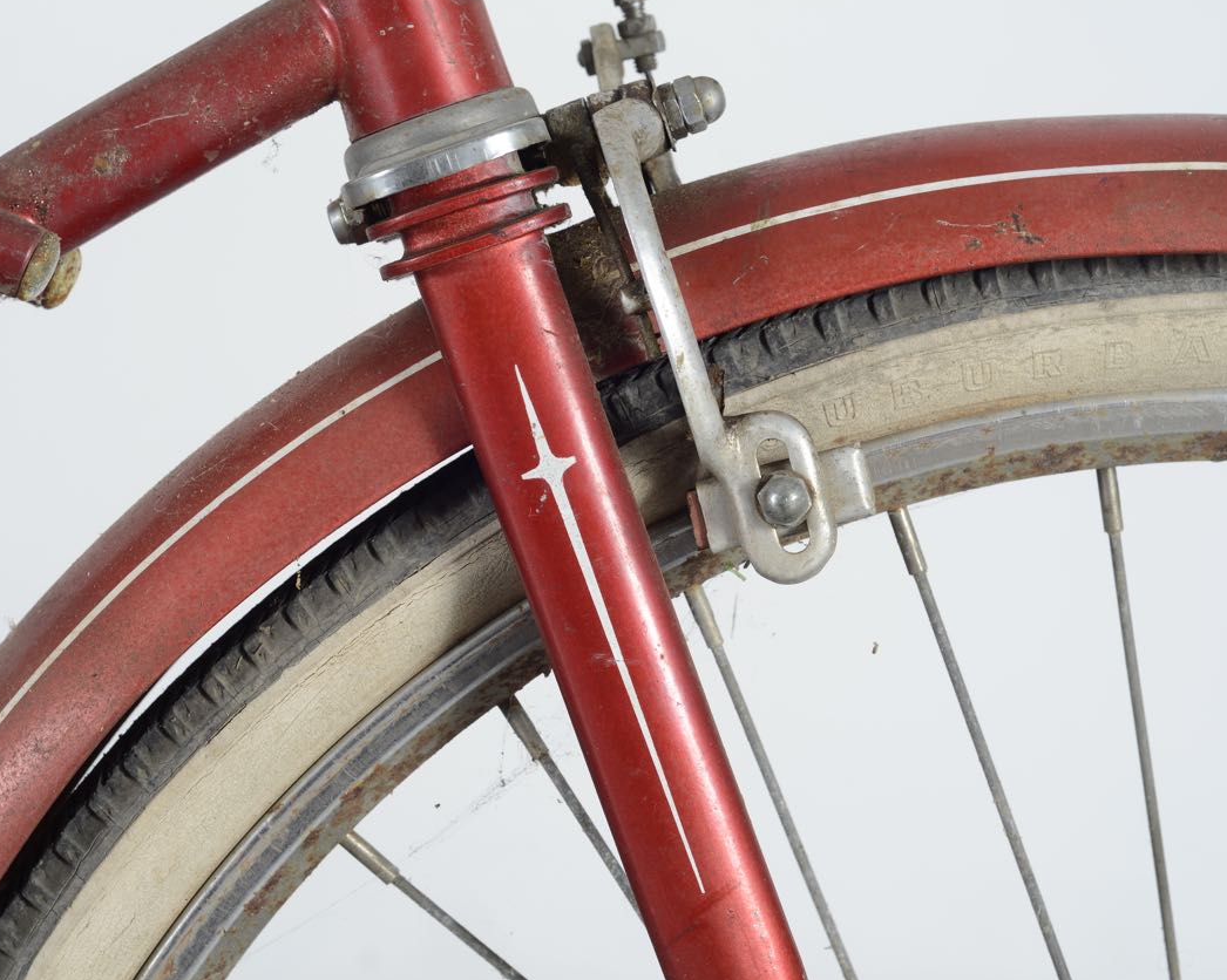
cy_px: 486
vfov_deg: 17.9
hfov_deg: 22.2
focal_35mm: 86
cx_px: 563
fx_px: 3122
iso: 100
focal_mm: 50
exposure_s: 1/125
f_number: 5.6
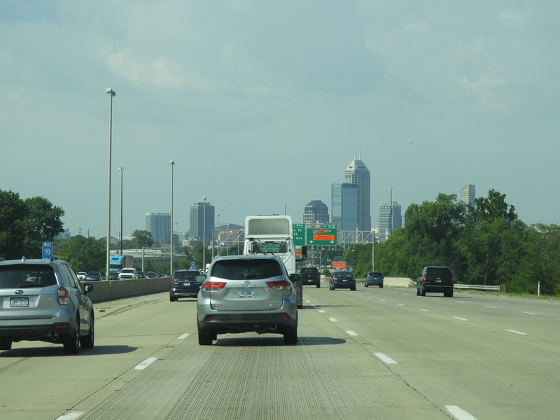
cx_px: 280
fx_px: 1860
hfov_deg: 17.1
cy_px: 210
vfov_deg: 12.9
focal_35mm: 115
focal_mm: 20.6
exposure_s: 1/640
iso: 100
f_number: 5
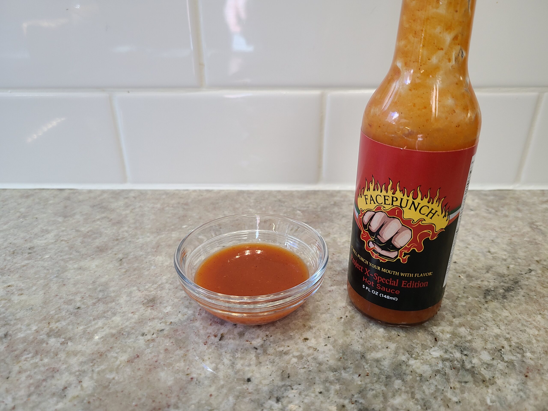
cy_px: 206
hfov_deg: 67.3
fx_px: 412
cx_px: 274
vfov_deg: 53.1
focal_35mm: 26
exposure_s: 1/60
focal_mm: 5.4
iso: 80
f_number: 1.8
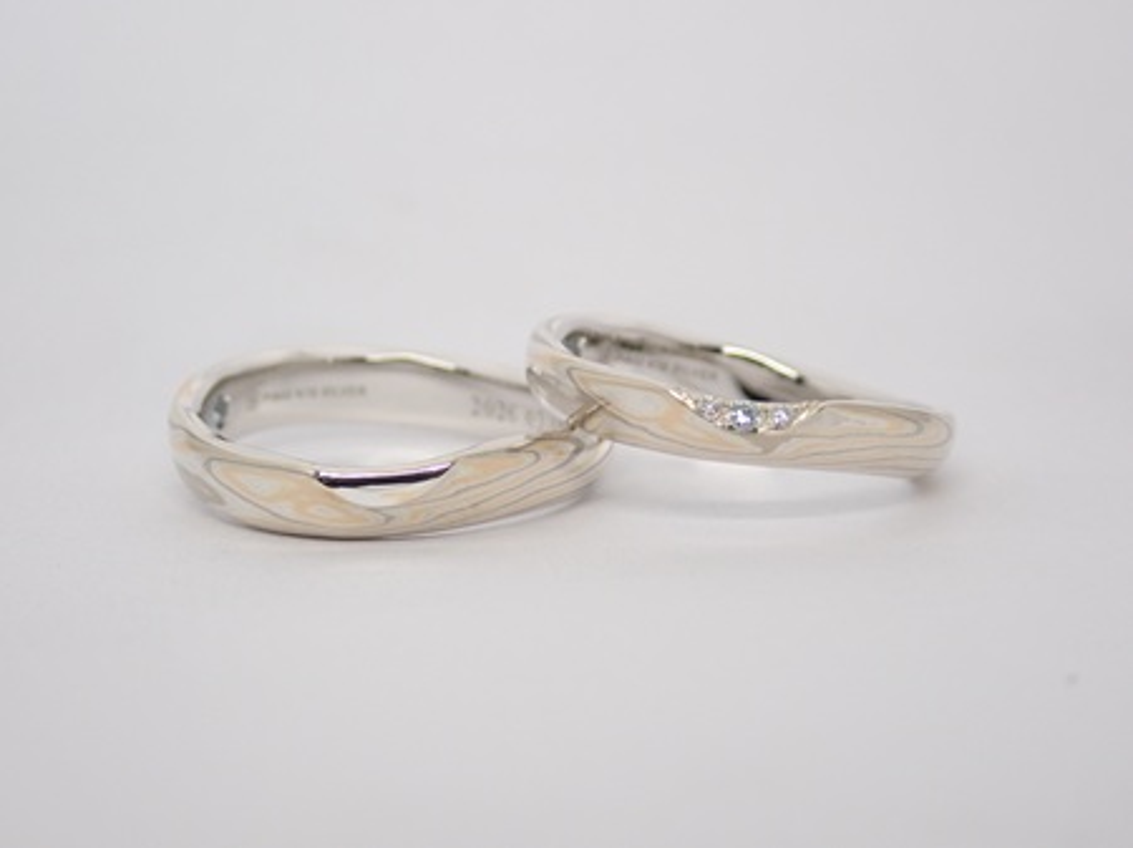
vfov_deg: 19.1
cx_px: 566
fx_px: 2519
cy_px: 424
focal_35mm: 77
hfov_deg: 25.3
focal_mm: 13.65
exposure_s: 1/125
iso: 200
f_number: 4.1
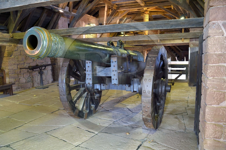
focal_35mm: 30
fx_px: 188
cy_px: 75
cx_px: 113
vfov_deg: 43.6
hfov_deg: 62.0
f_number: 7.1
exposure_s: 1/10
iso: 1600
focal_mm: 30
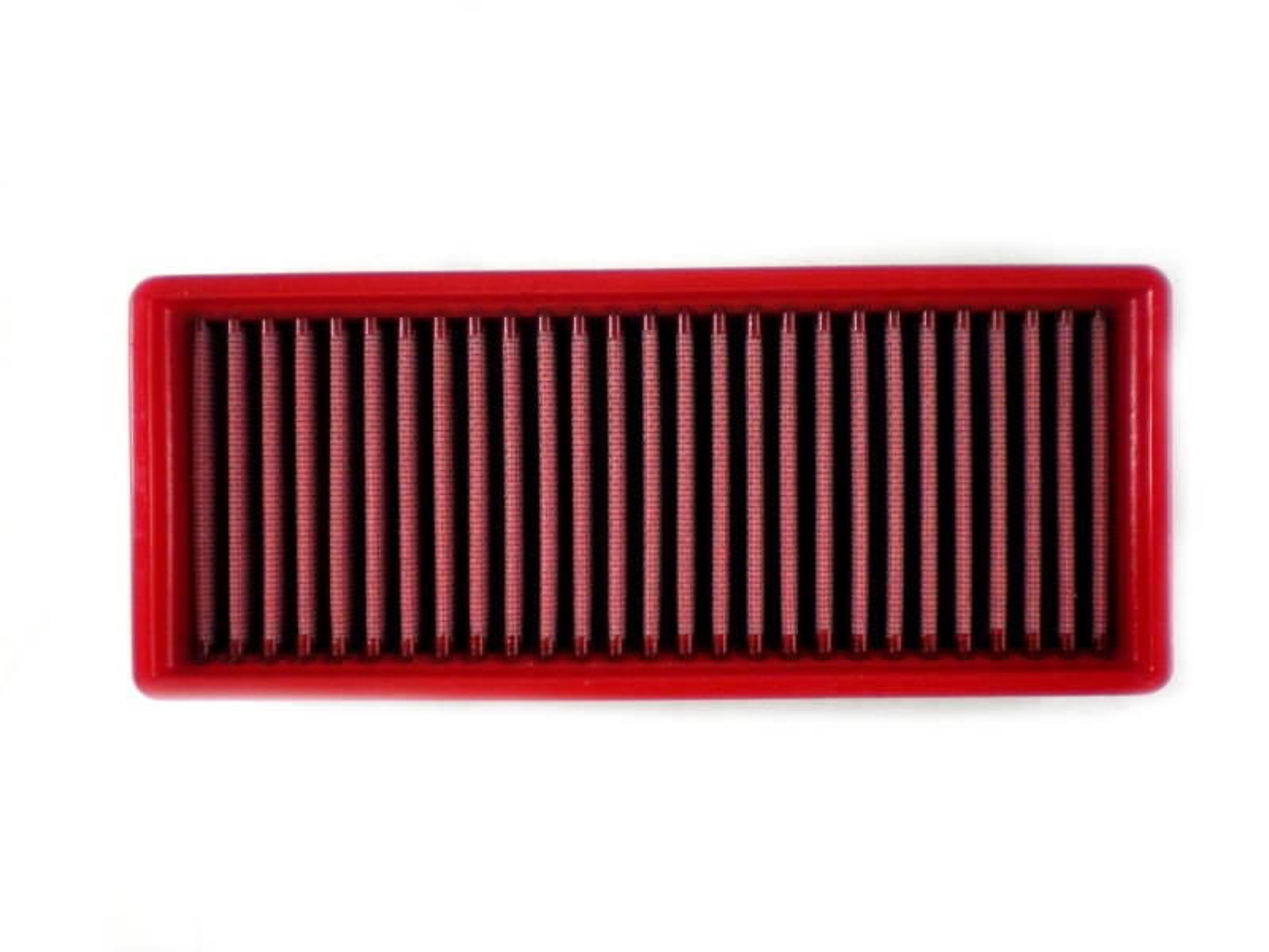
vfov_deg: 37.7
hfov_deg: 49.0
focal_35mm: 38
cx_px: 634
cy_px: 476
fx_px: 1393
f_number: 3.1
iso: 200
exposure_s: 1/55
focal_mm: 6.3
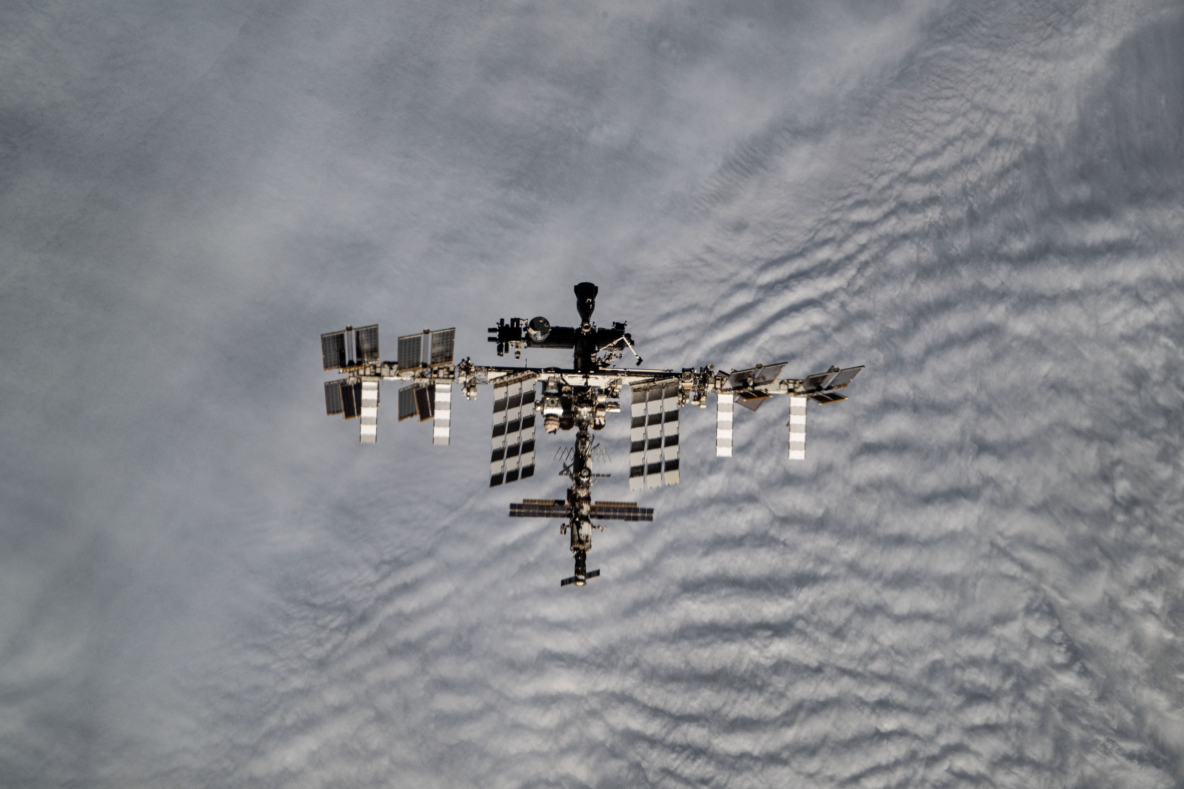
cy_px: 394
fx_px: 3946
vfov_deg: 11.4
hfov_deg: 17.1
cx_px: 592
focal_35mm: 120
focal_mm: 120
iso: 500
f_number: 13
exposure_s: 1/1250
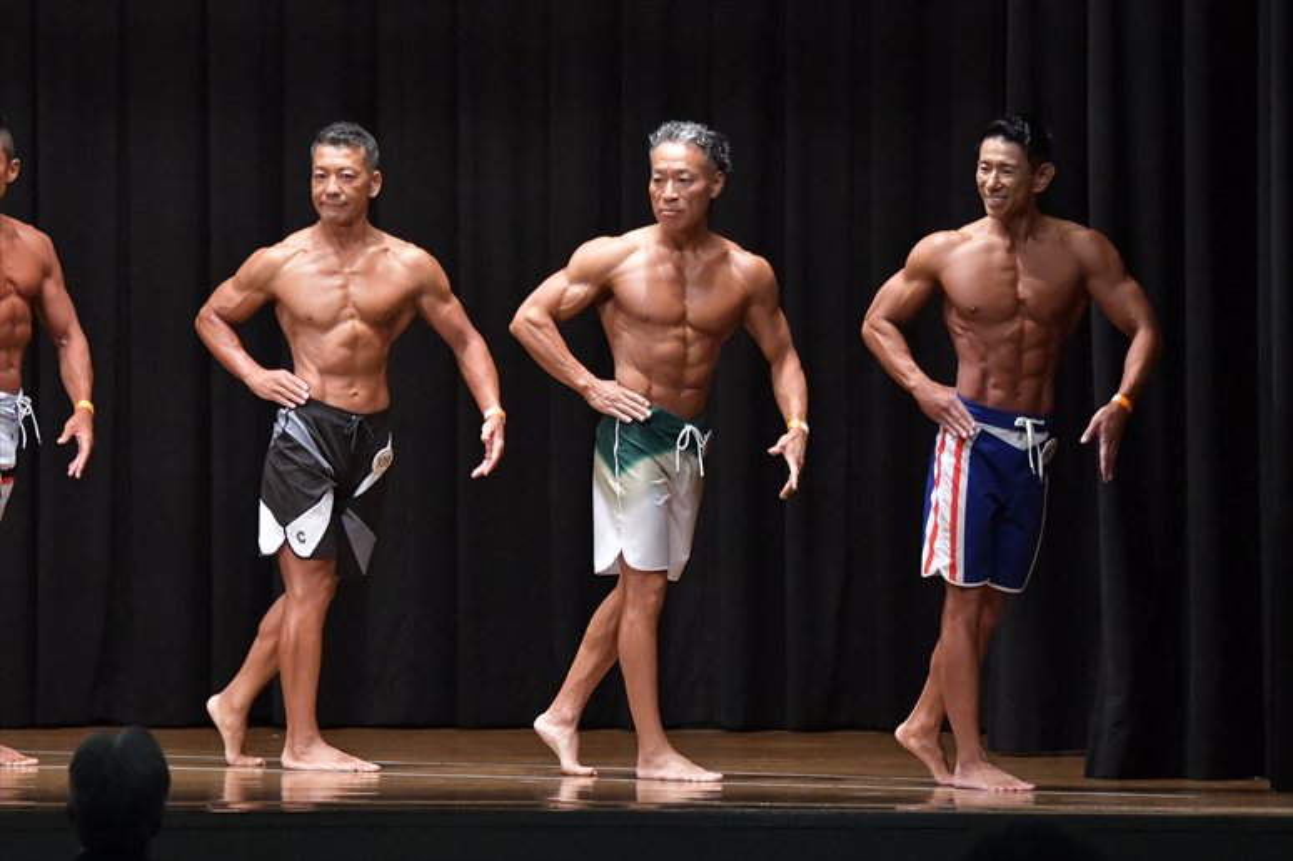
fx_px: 6570
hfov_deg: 11.2
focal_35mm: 183
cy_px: 430
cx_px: 646
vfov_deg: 7.5
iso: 6400
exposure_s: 1/400
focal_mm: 122
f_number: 5.6
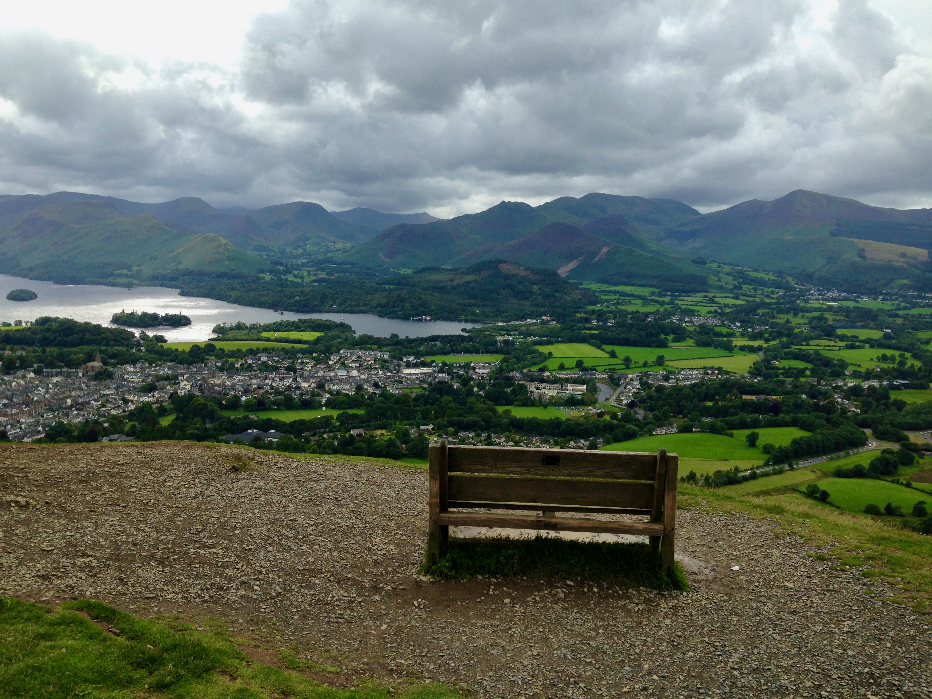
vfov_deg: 42.9
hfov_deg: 55.4
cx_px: 466
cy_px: 350
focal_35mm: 33
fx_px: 888
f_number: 2.4
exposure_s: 1/1063
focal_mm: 4.12
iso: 50
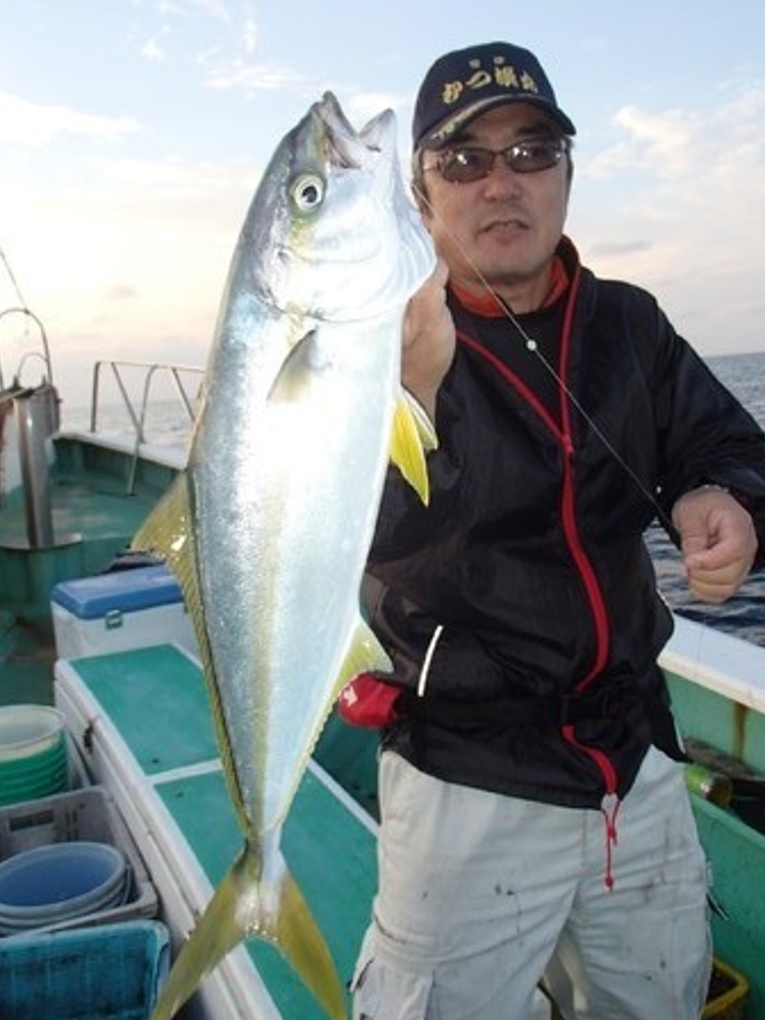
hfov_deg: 46.8
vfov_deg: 59.9
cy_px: 490
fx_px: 884
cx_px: 405
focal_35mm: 30
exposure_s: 1/160
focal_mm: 5
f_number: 3.9
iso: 100
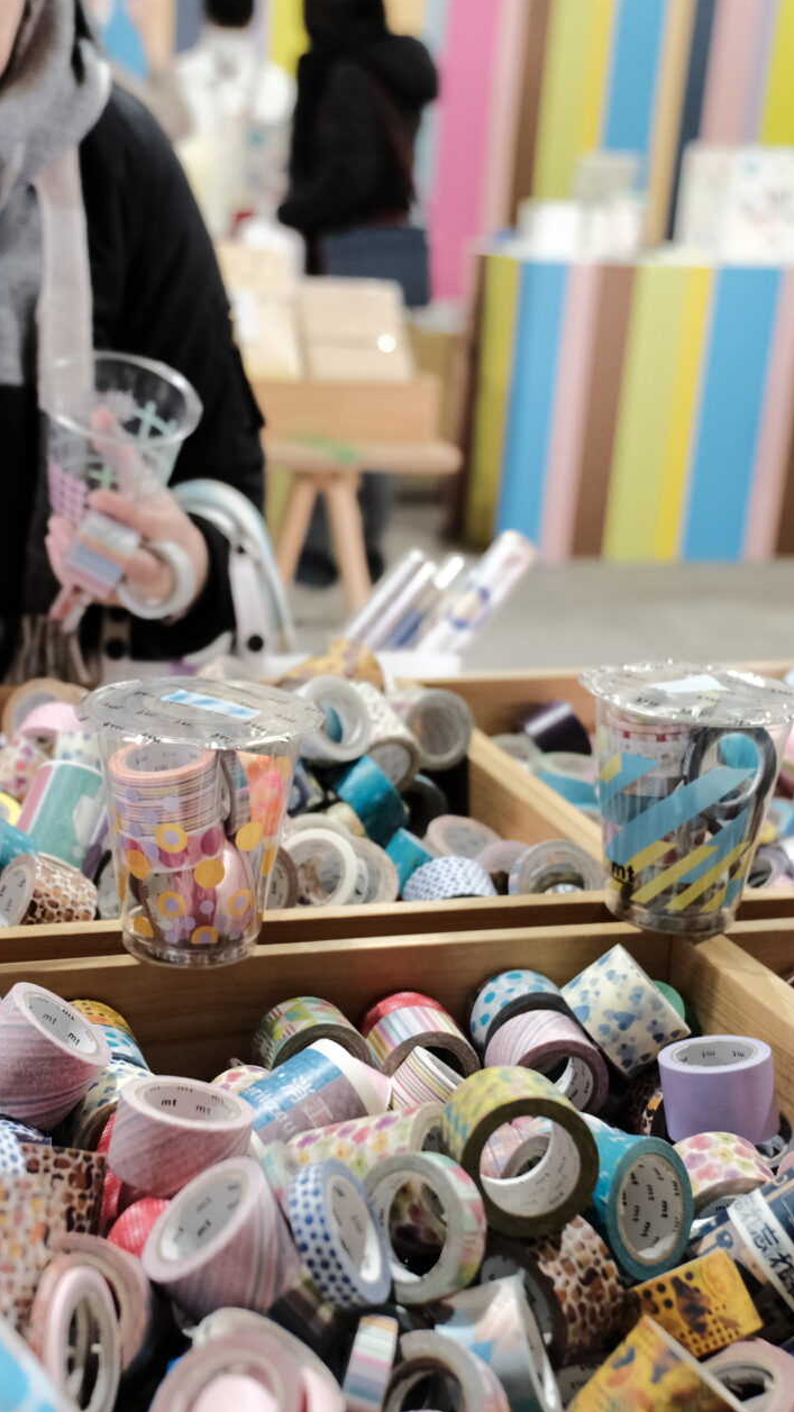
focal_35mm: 48
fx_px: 1797
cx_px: 277
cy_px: 717
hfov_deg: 24.8
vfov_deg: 42.9
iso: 1600
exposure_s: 1/80
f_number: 2.8
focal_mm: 20
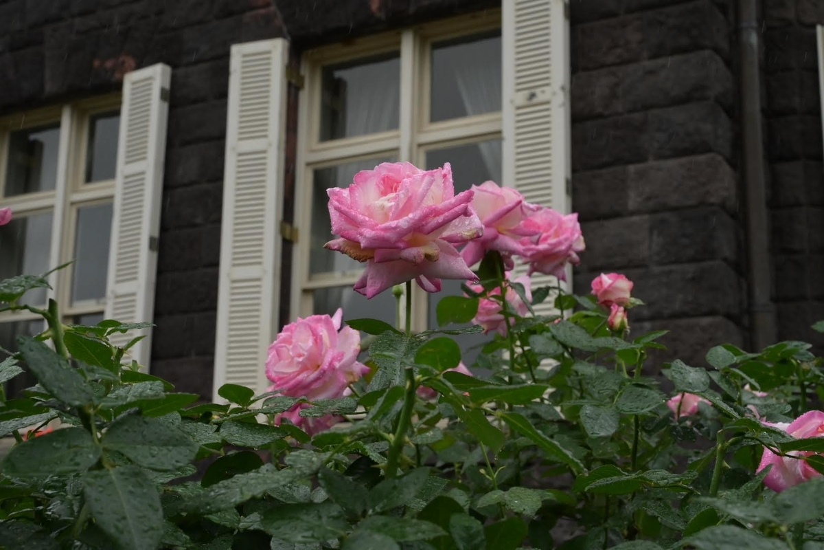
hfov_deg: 39.6
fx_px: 1144
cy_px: 275
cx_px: 412
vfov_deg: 27.0
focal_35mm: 50
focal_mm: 50
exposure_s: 1/320
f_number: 11
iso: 3200
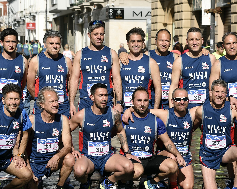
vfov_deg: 14.0
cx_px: 86
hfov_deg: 17.4
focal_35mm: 110
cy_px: 112
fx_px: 772
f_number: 8
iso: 125
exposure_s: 1/400
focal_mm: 80
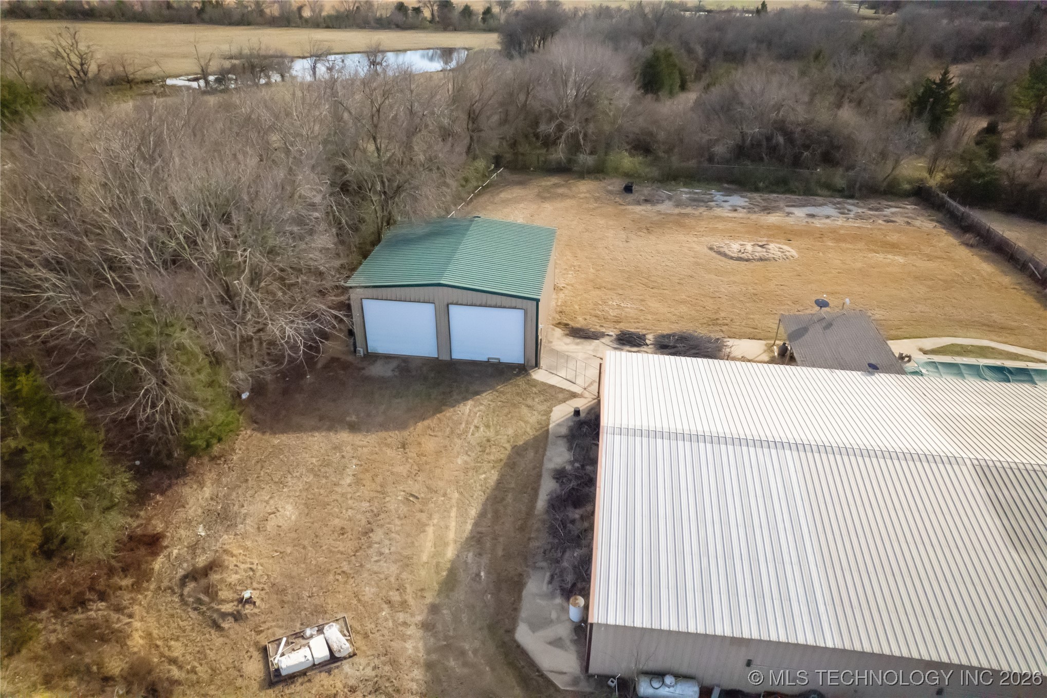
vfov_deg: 57.2
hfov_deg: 78.6
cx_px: 524
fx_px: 640
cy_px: 349
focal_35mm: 22
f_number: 2.8
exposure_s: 1/640
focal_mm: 8.38
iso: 3200
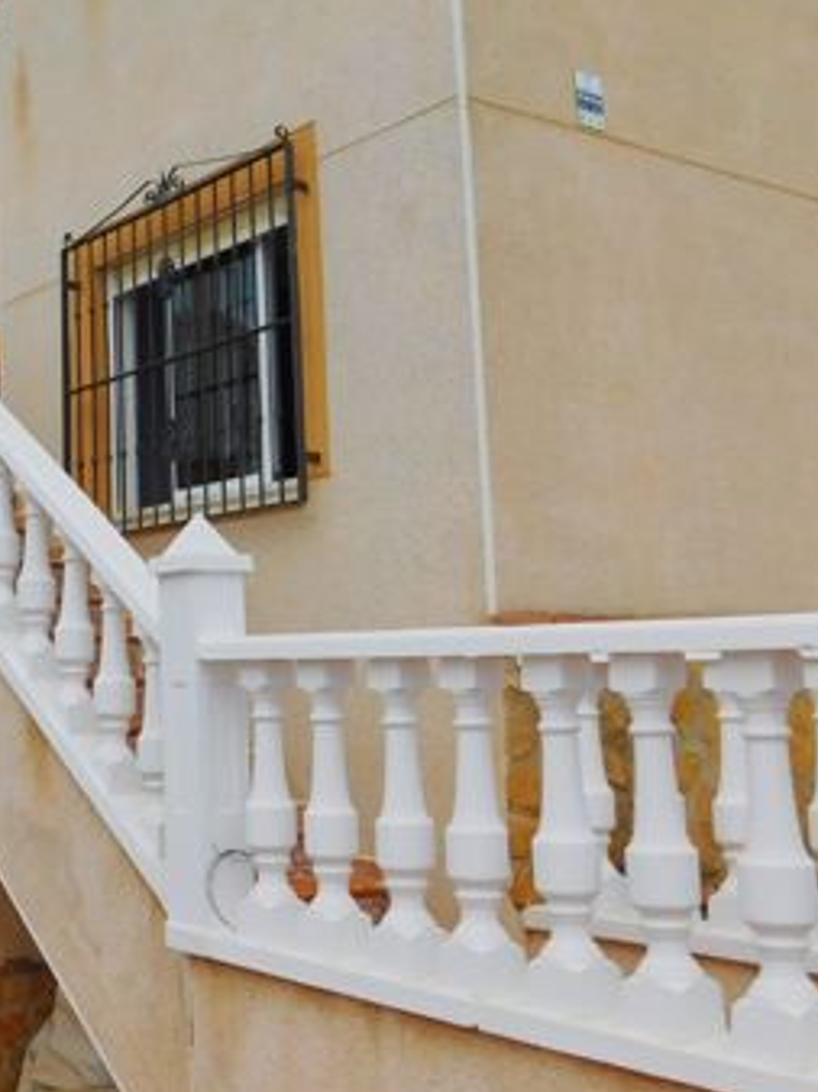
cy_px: 481
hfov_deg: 28.7
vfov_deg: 39.6
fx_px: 1514
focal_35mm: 48
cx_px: 40
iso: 125
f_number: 6
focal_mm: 4
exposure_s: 1/500
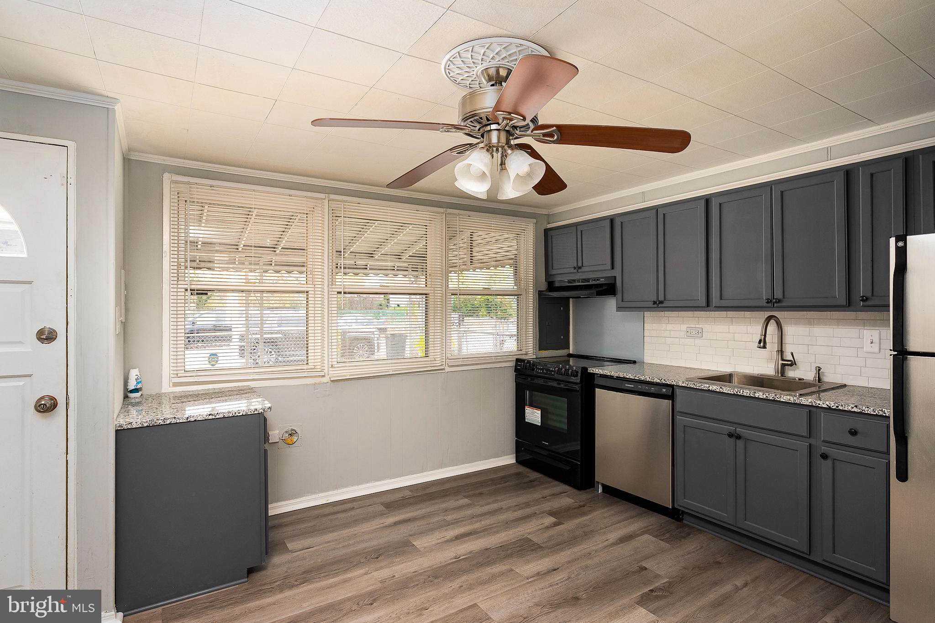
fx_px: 467
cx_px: 468
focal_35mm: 18
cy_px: 312
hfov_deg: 90.0
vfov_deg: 67.3
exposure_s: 1/15
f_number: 9
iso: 500
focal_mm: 18
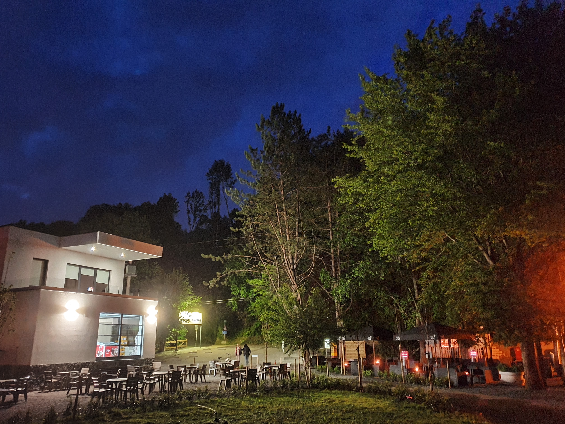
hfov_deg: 67.3
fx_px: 424
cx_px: 282
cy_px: 212
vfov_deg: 53.1
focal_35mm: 26
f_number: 1.5
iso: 800
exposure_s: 1/4
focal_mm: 4.32
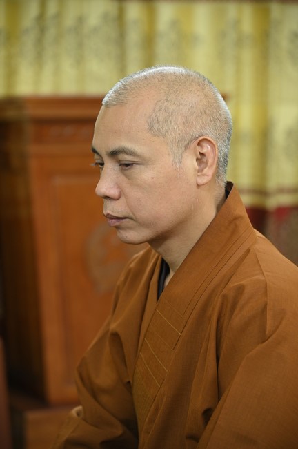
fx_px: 1493
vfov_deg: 17.1
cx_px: 149
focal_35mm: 120
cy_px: 224
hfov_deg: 11.4
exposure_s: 1/80
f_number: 4
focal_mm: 120
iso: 1400
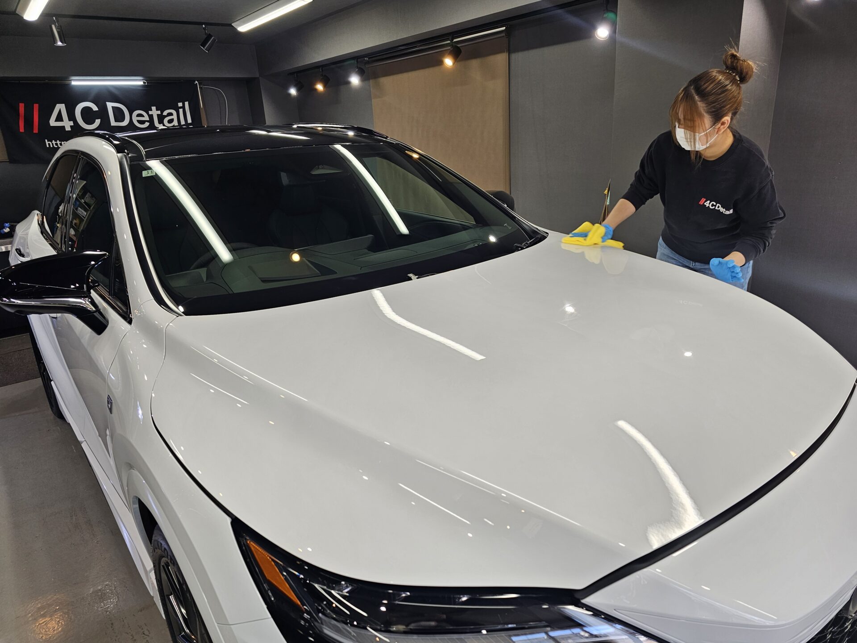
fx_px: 569
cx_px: 428
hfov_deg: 73.9
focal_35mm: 23
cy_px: 322
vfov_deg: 58.9
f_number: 1.7
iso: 40
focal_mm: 6.3
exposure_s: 1/100
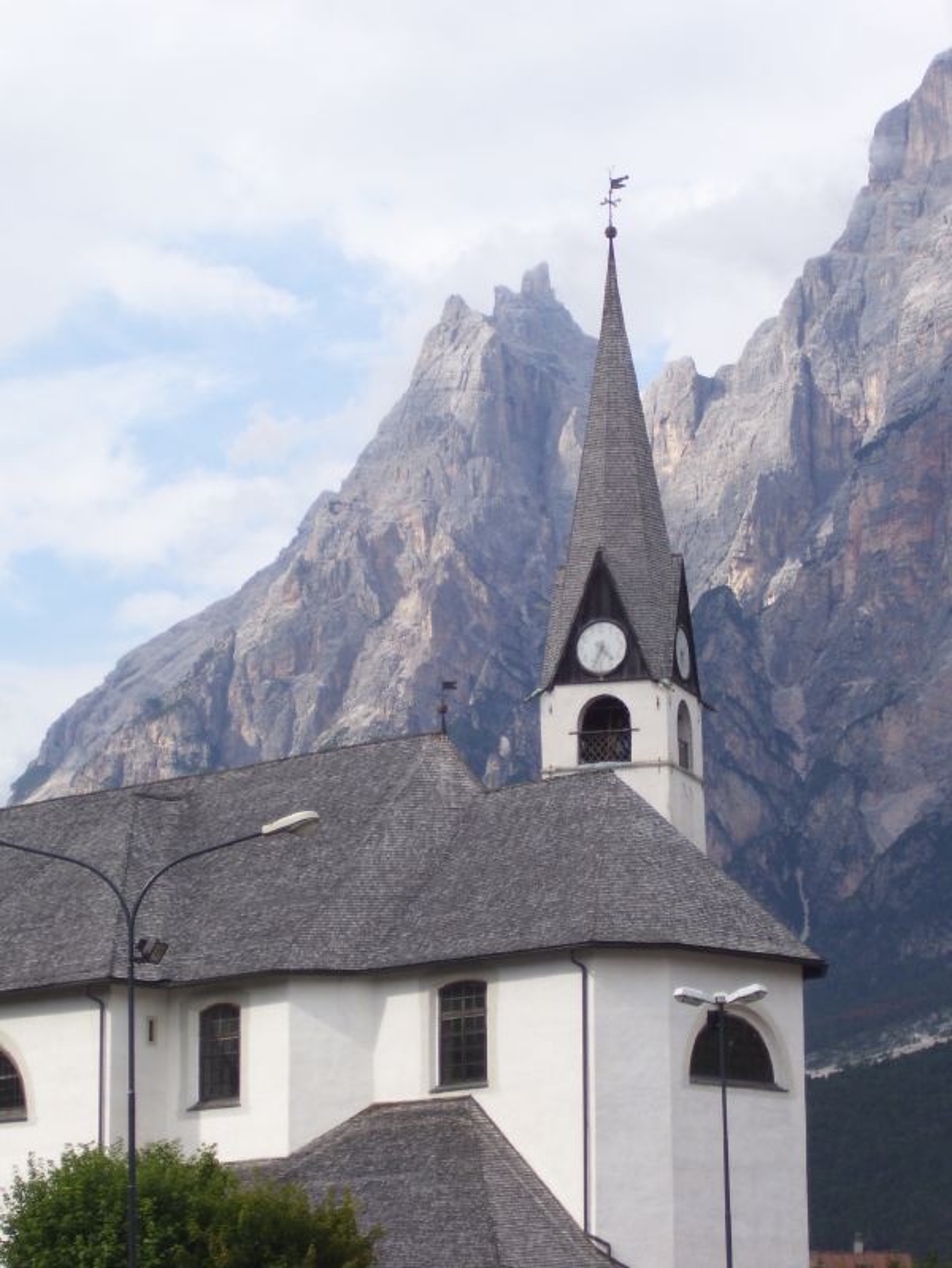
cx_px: 476
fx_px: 4067
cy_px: 634
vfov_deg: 17.7
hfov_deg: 13.4
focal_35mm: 111
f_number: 4.6
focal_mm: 18
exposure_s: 1/500
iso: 80
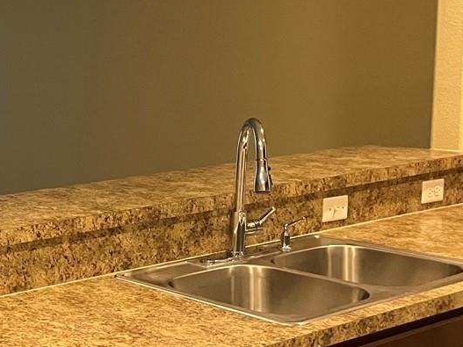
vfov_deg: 18.7
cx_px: -86
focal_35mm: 79
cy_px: 167
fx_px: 1056
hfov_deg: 22.8
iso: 400
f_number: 1.6
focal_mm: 5.1
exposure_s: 1/60
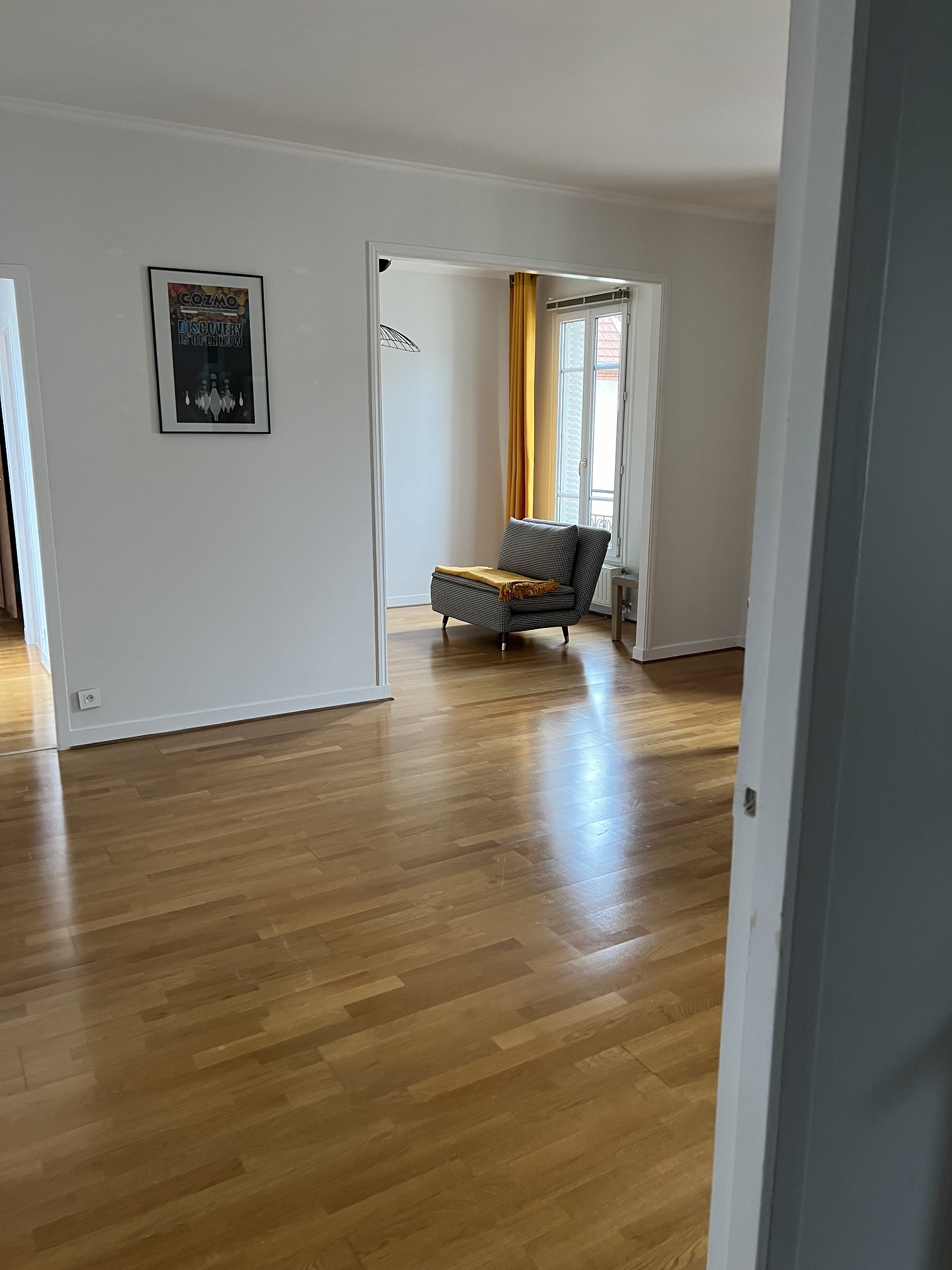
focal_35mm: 26
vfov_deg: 67.3
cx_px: 476
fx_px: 953
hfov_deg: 53.1
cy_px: 635
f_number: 1.5
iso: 250
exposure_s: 1/60
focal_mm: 5.7
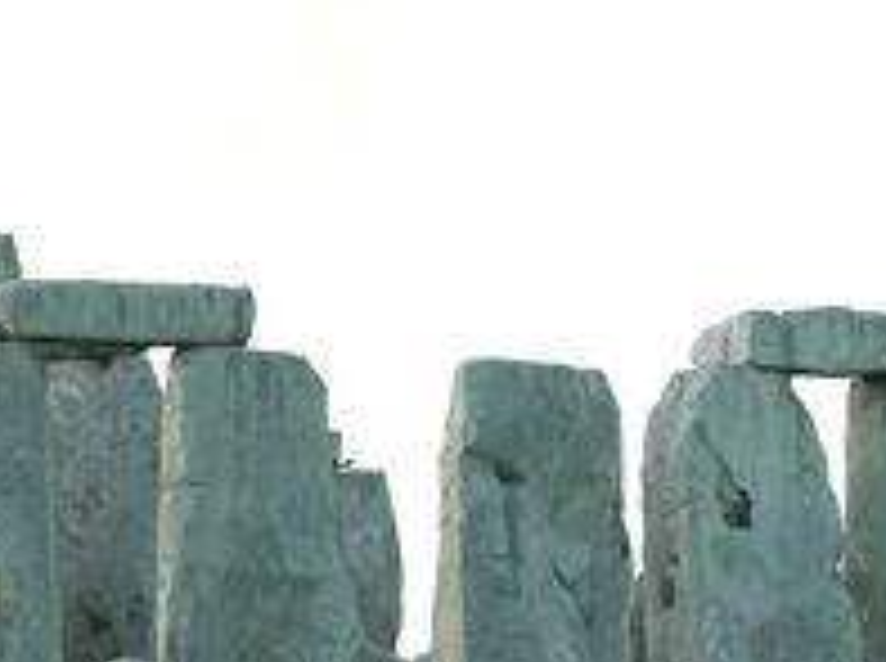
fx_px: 5927
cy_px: 432
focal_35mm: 232
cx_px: 153
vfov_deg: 6.4
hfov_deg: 8.5
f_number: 4.2
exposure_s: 1/151
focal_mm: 29.5
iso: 100
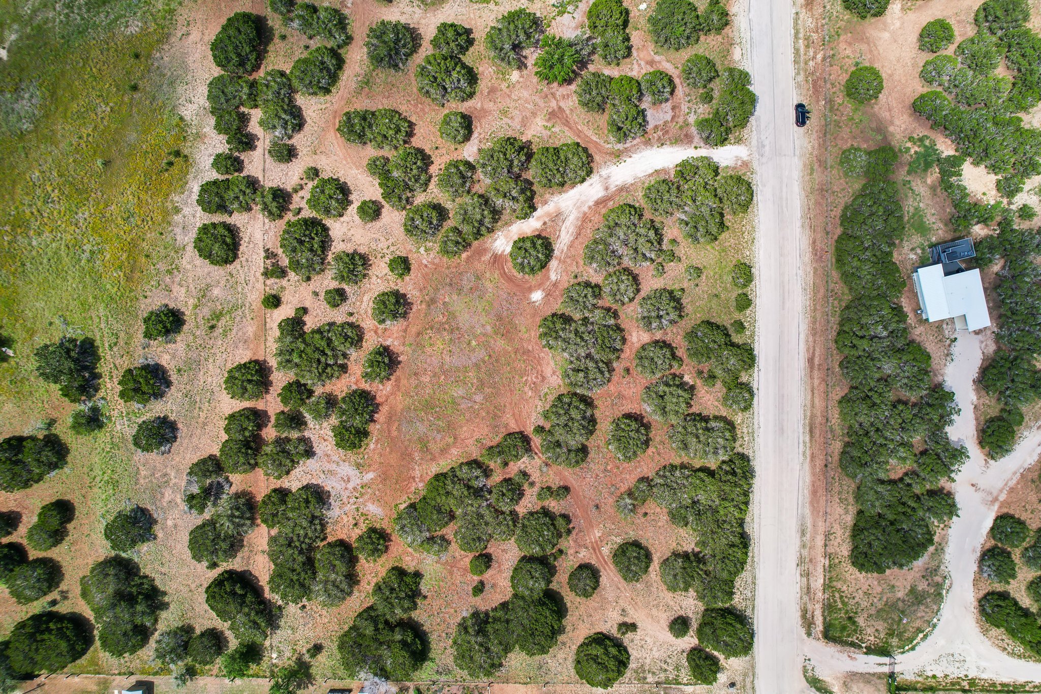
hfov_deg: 78.6
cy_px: 347
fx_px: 636
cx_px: 520
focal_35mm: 22
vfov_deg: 57.2
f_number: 2.8
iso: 120
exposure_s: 1/80
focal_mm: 8.4
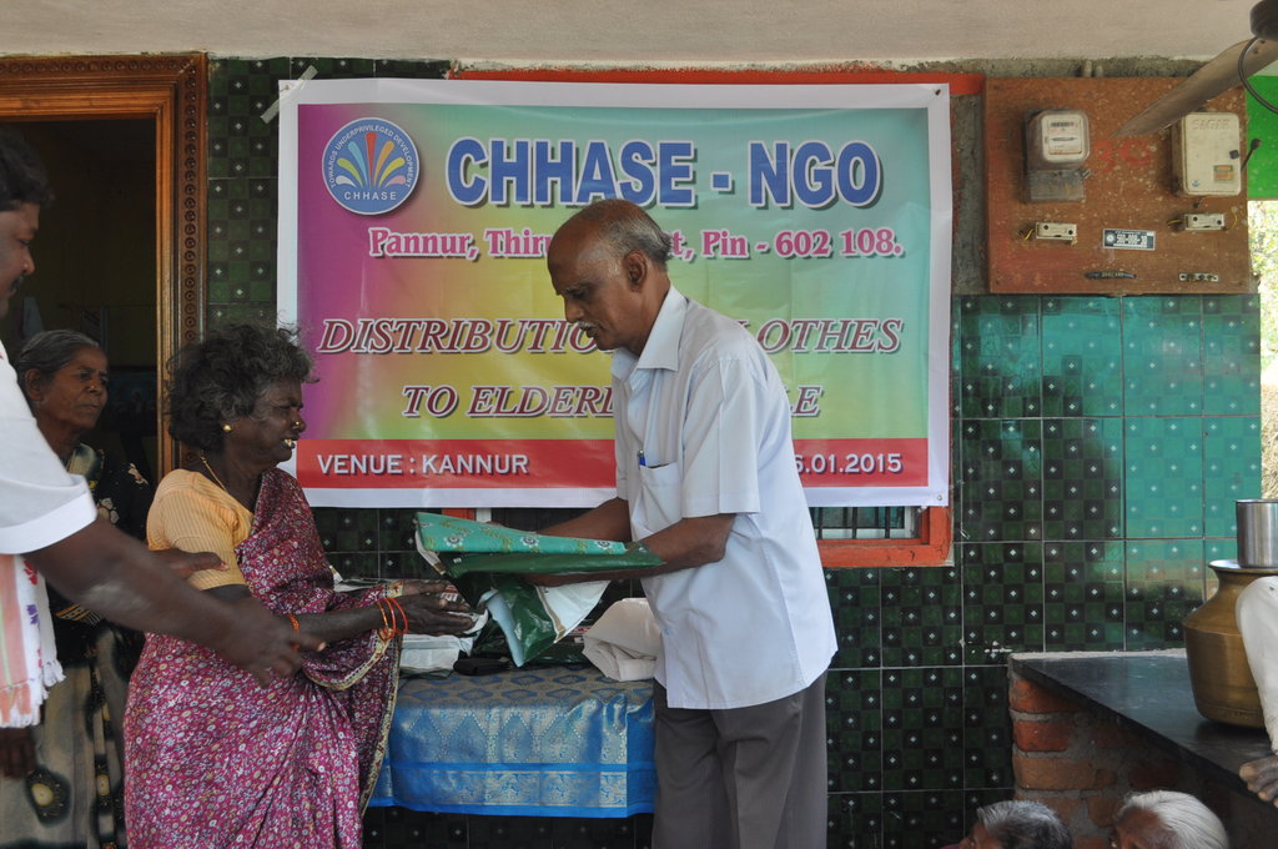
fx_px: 1276
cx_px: 639
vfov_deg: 36.8
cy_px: 424
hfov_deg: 53.2
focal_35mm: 36
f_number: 5.6
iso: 400
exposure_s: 1/125
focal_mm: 24
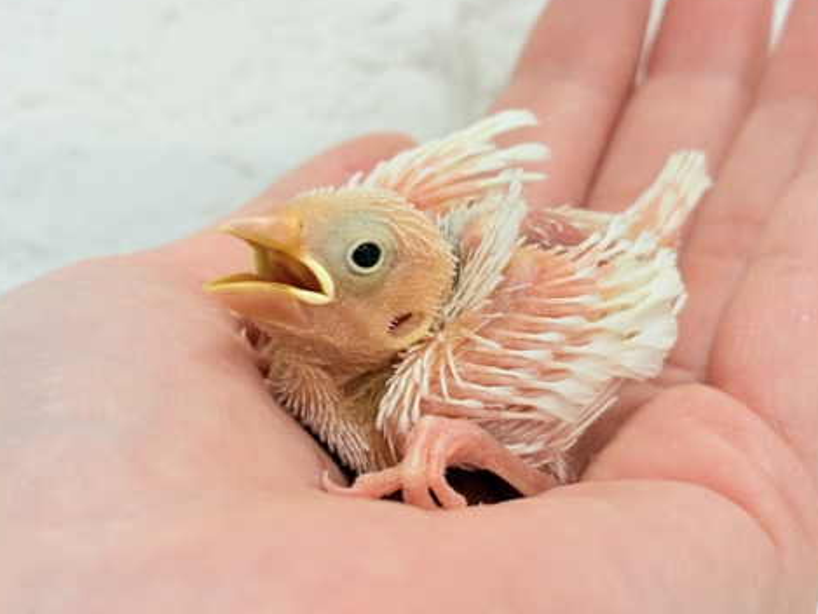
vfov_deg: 20.7
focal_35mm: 71
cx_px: 481
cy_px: 267
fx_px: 1678
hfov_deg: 27.3
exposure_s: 1/50
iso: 50
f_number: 1.6
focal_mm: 5.96
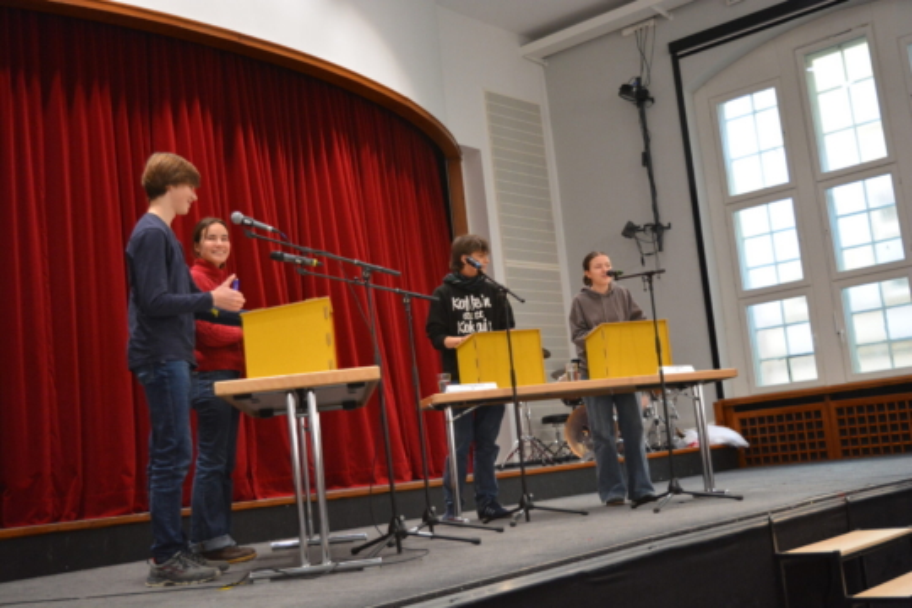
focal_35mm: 44
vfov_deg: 30.8
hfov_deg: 45.0
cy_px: 304
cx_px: 456
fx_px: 1102
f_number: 4.2
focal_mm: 29
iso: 1600
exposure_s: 1/80
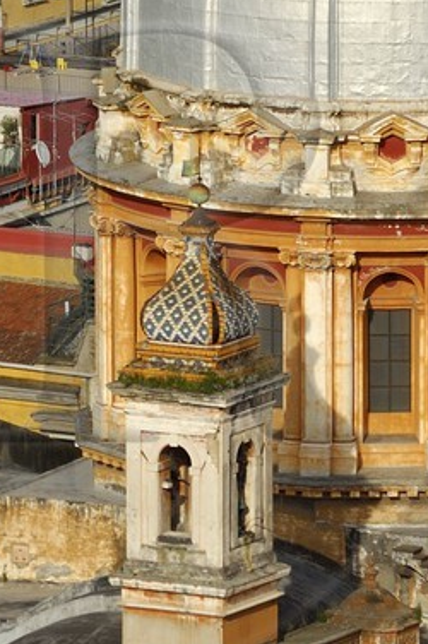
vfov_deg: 1.6
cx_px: 12
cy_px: 235
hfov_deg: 1.1
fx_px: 22796
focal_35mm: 1276
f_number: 6.3
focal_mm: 200
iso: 100
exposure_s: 1/500
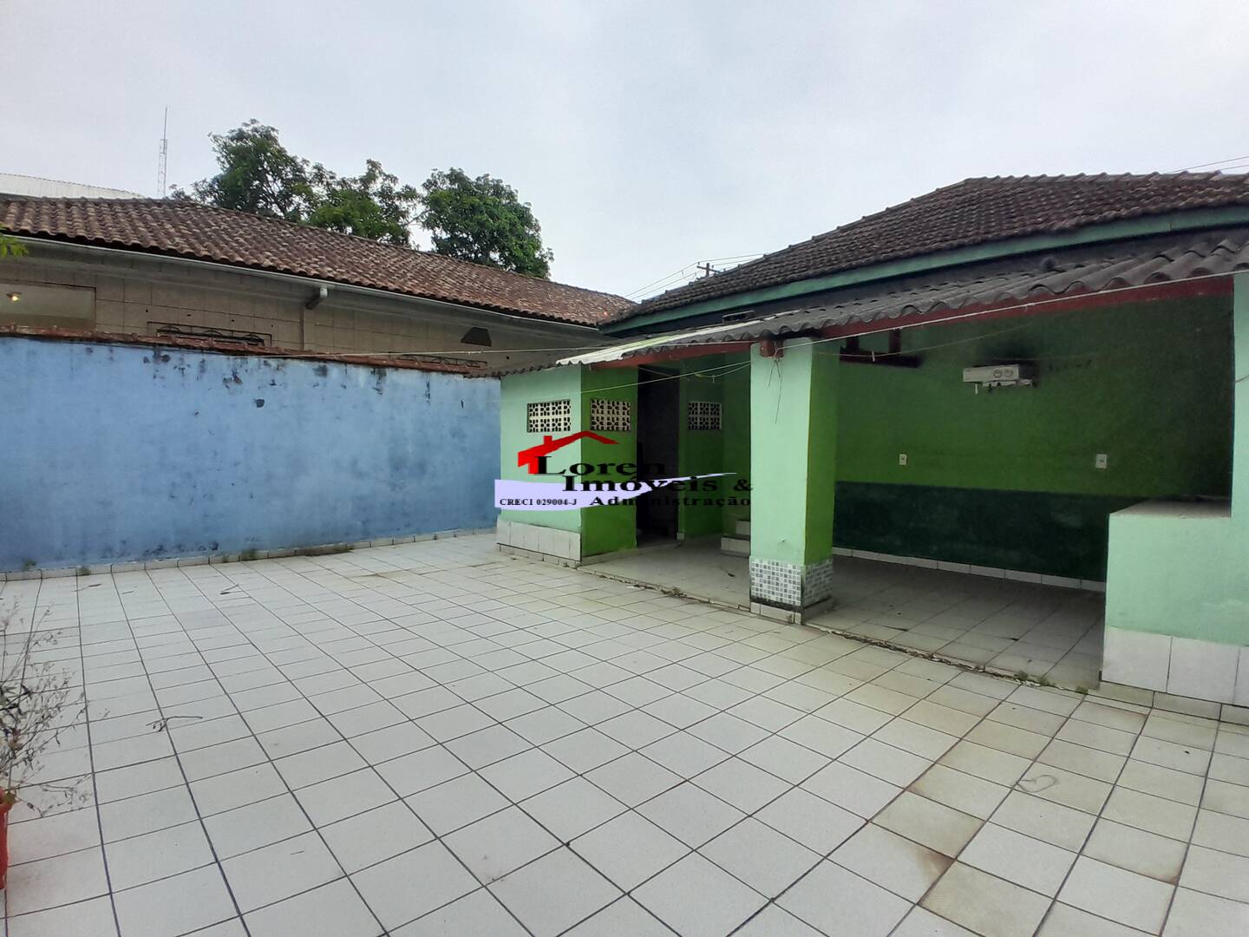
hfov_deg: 91.0
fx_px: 613
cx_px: 624
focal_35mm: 17
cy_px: 468
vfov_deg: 74.7
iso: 40
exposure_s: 1/1799
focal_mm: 1.46
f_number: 2.2
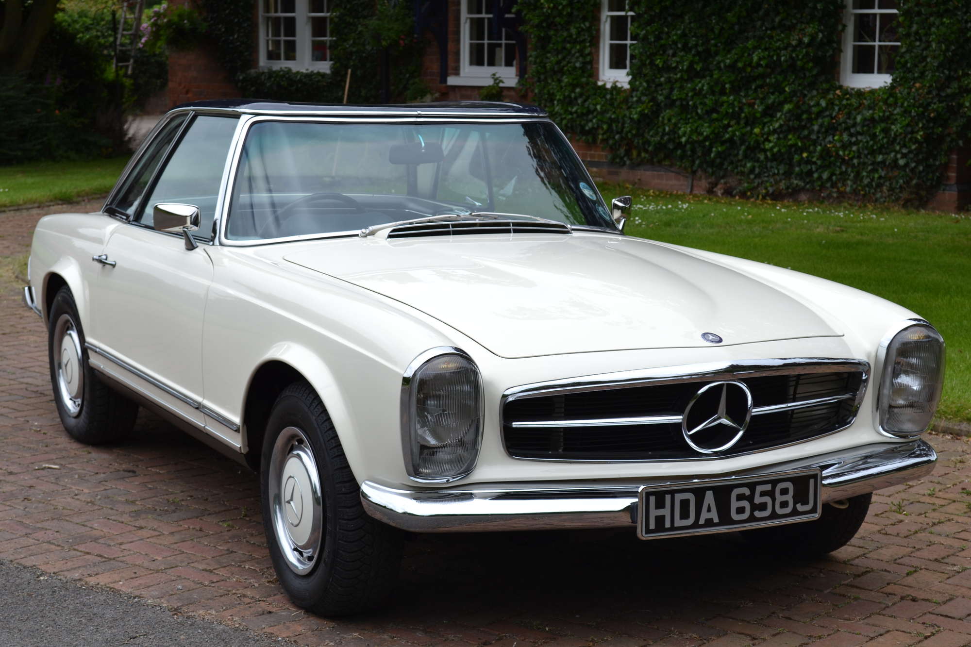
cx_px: 486
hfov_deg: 29.9
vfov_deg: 20.2
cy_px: 324
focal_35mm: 68
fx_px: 1820
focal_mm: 45
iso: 100
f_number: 7.1
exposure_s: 1/200
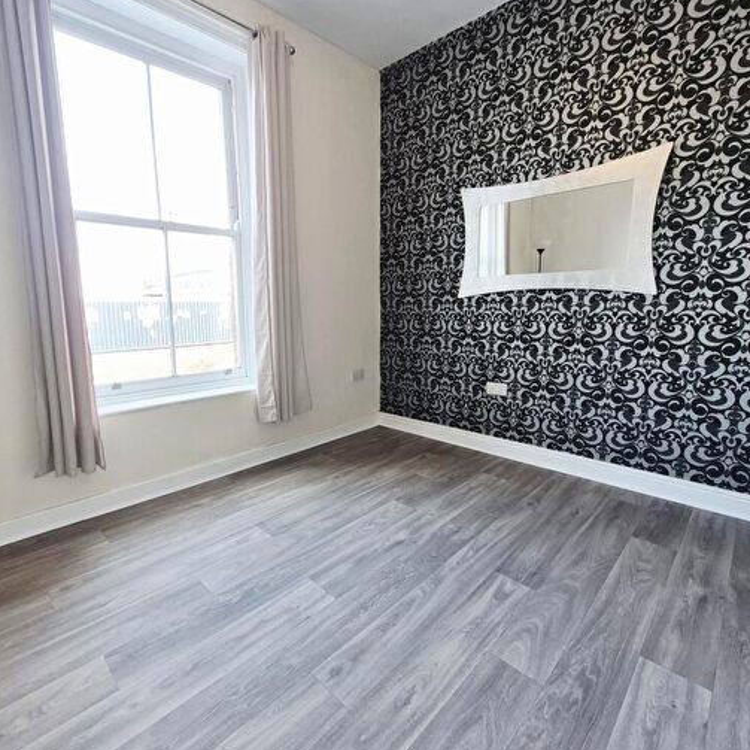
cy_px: 363
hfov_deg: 87.0
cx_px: 330
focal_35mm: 16
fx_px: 392
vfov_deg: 87.4
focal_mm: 1.74
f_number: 2.2
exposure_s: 1/100
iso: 80
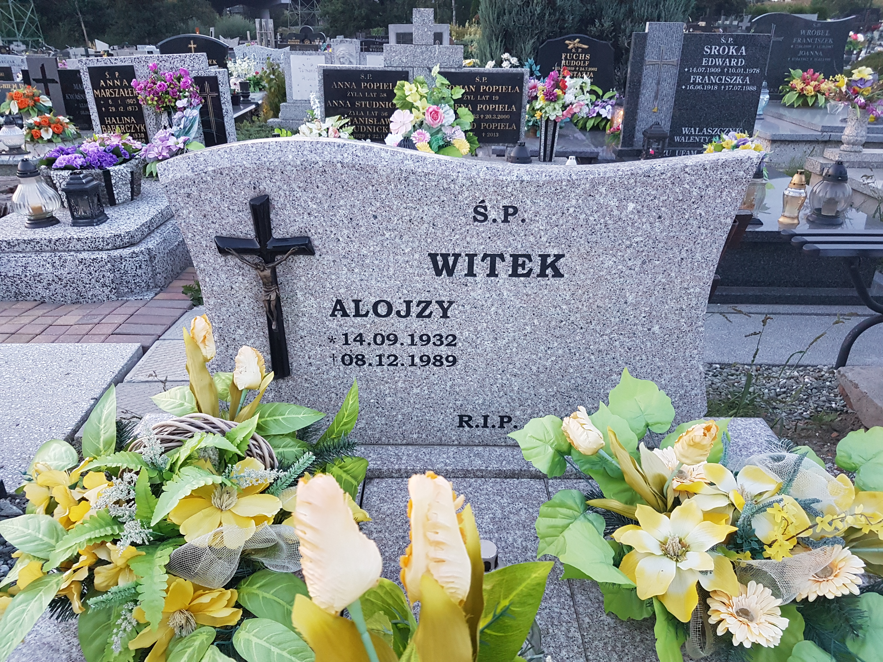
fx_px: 663
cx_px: 442
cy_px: 331
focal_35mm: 26
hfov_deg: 67.3
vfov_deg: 53.1
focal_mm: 4.2
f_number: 1.7
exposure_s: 1/50
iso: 160
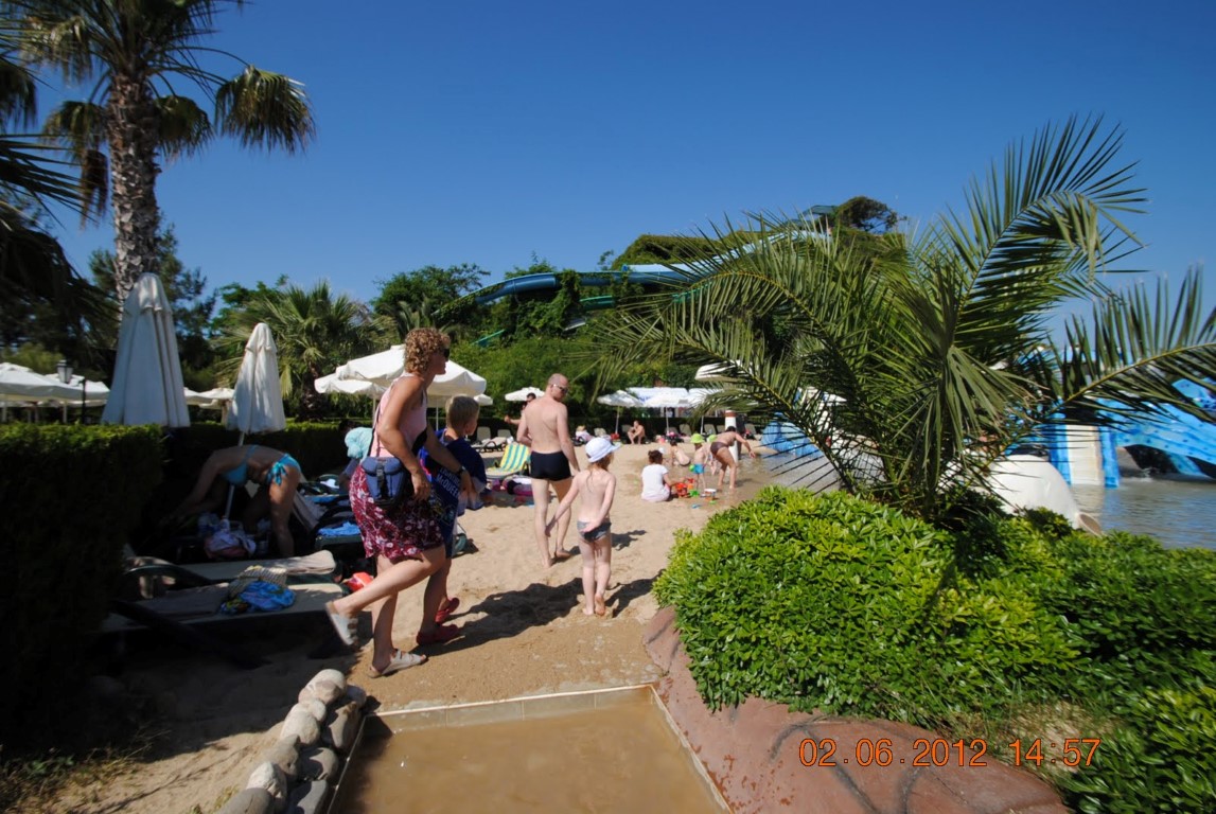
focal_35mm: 15
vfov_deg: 77.5
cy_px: 407
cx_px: 608
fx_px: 507
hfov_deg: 100.3
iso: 100
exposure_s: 1/320
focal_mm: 10
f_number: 9
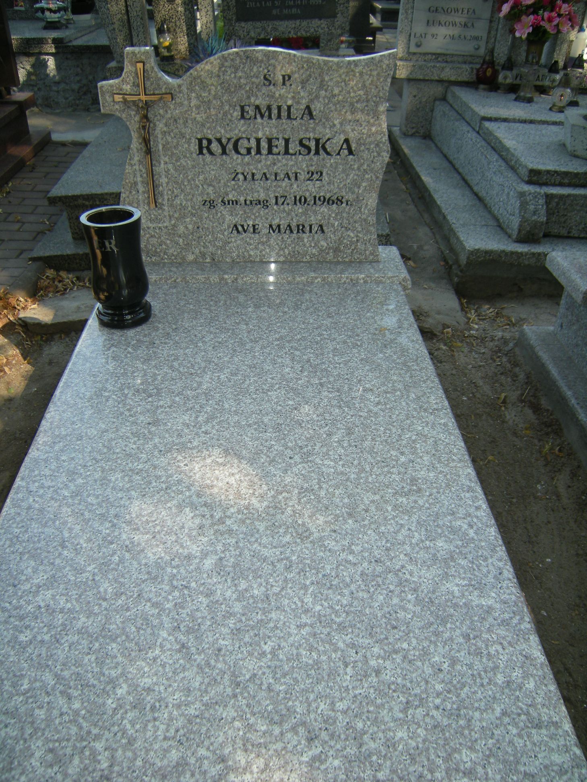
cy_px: 391
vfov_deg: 63.4
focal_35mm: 28
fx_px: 633
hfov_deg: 49.7
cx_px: 294
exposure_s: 1/119
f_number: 2.8
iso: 64
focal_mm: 4.7
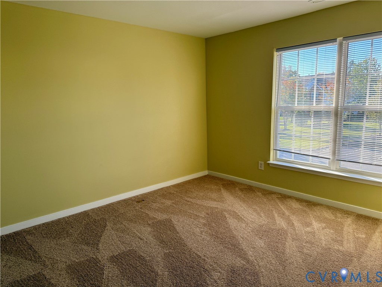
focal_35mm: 24
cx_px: 191
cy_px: 144
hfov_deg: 71.6
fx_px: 265
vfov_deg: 56.8
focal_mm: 6.76
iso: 100
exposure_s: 1/410
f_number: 1.78
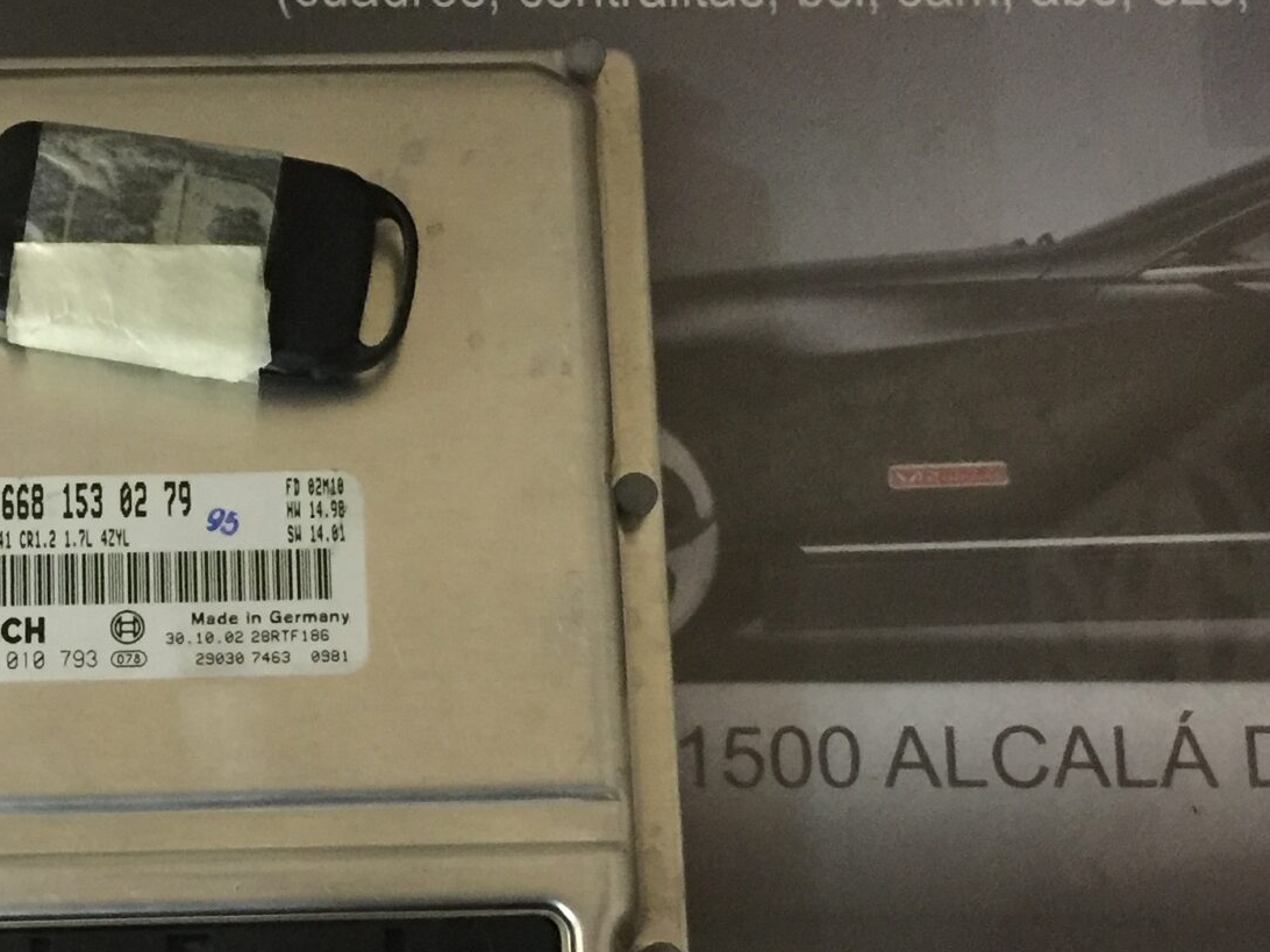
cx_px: 263
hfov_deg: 28.0
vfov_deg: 21.5
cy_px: 653
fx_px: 2495
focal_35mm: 68
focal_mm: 4.15
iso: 160
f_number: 2.2
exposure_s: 1/4
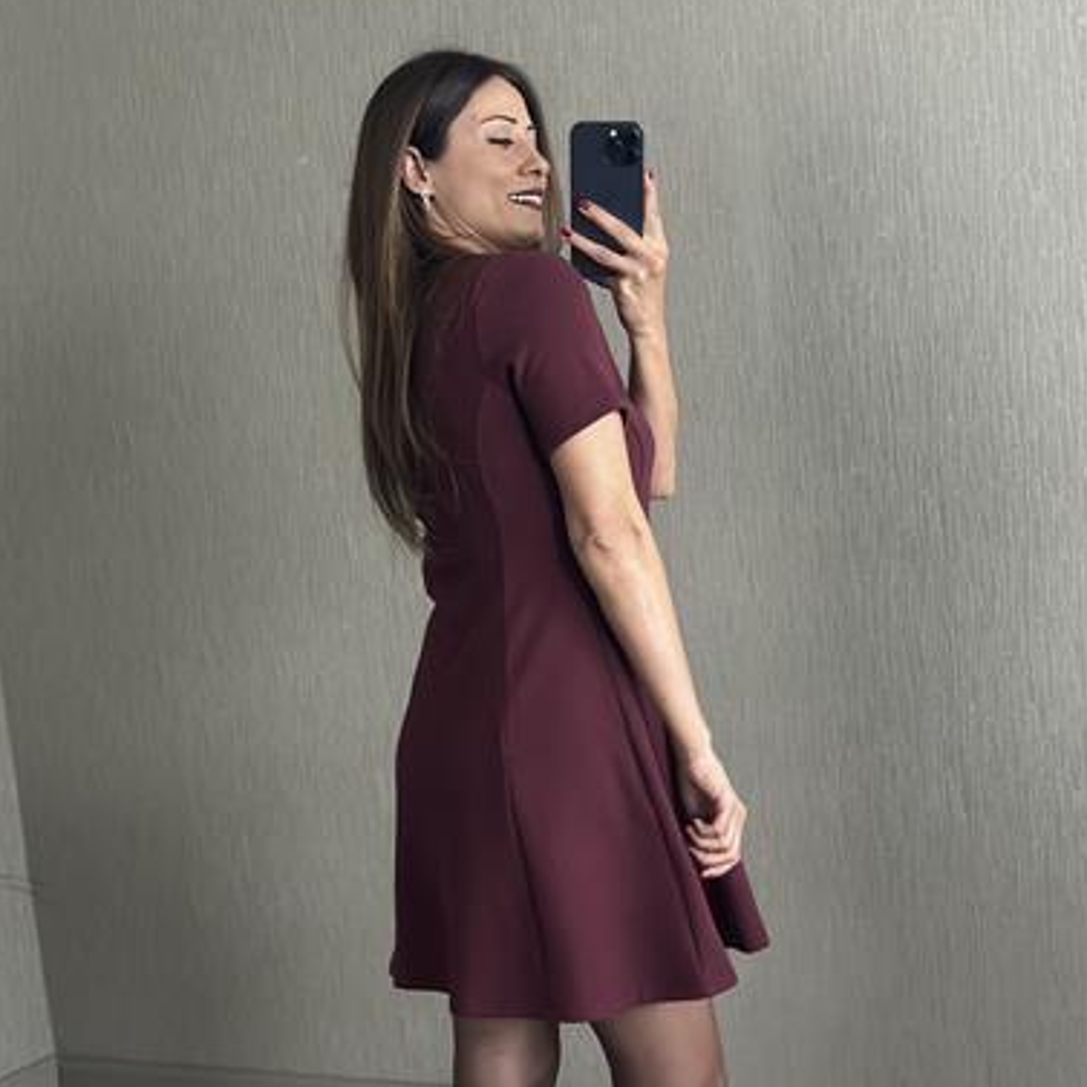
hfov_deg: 30.0
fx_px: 2025
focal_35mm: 57
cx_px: 545
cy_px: 643
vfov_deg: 30.0
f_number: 1.78
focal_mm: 6.86
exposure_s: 1/33
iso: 640
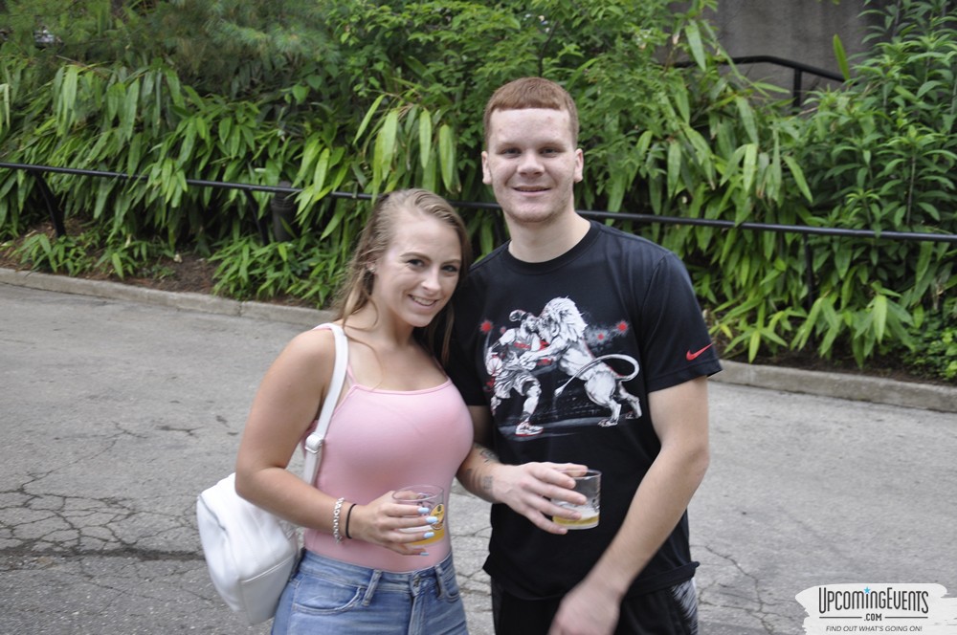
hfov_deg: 37.9
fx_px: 1394
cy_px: 318
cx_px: 478
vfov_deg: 25.7
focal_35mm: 52
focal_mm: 35
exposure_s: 1/30
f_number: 4.5
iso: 400
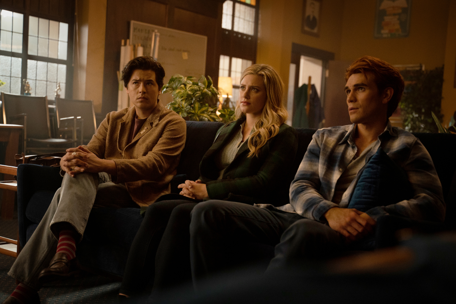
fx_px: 595
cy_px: 152
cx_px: 228
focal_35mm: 47
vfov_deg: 28.6
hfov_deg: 41.9
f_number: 2.8
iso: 3200
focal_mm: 47
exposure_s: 1/125
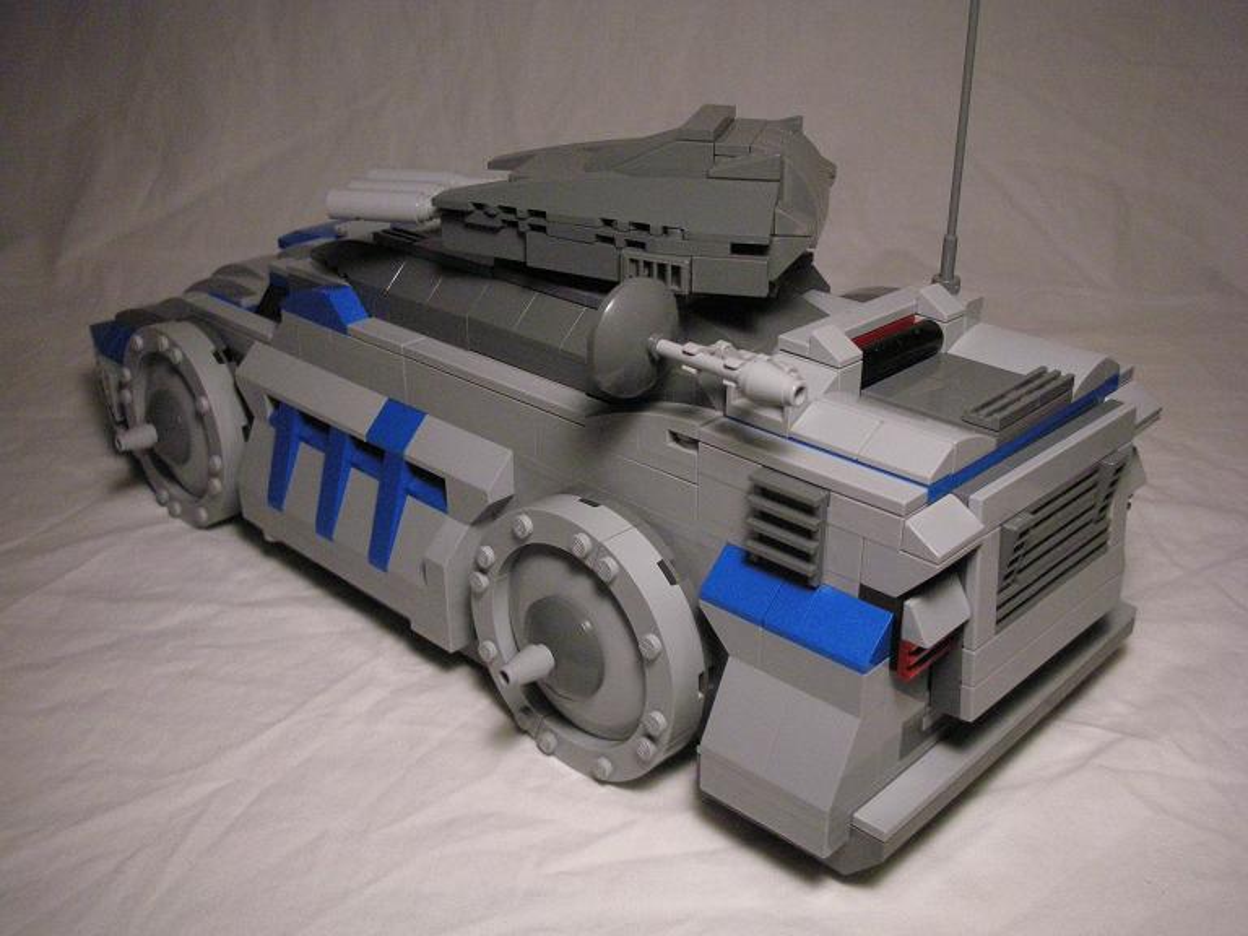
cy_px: 468
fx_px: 1262
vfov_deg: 40.7
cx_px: 624
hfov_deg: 52.6
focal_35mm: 35
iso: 373
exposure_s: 1/142
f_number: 2.8
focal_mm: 5.8
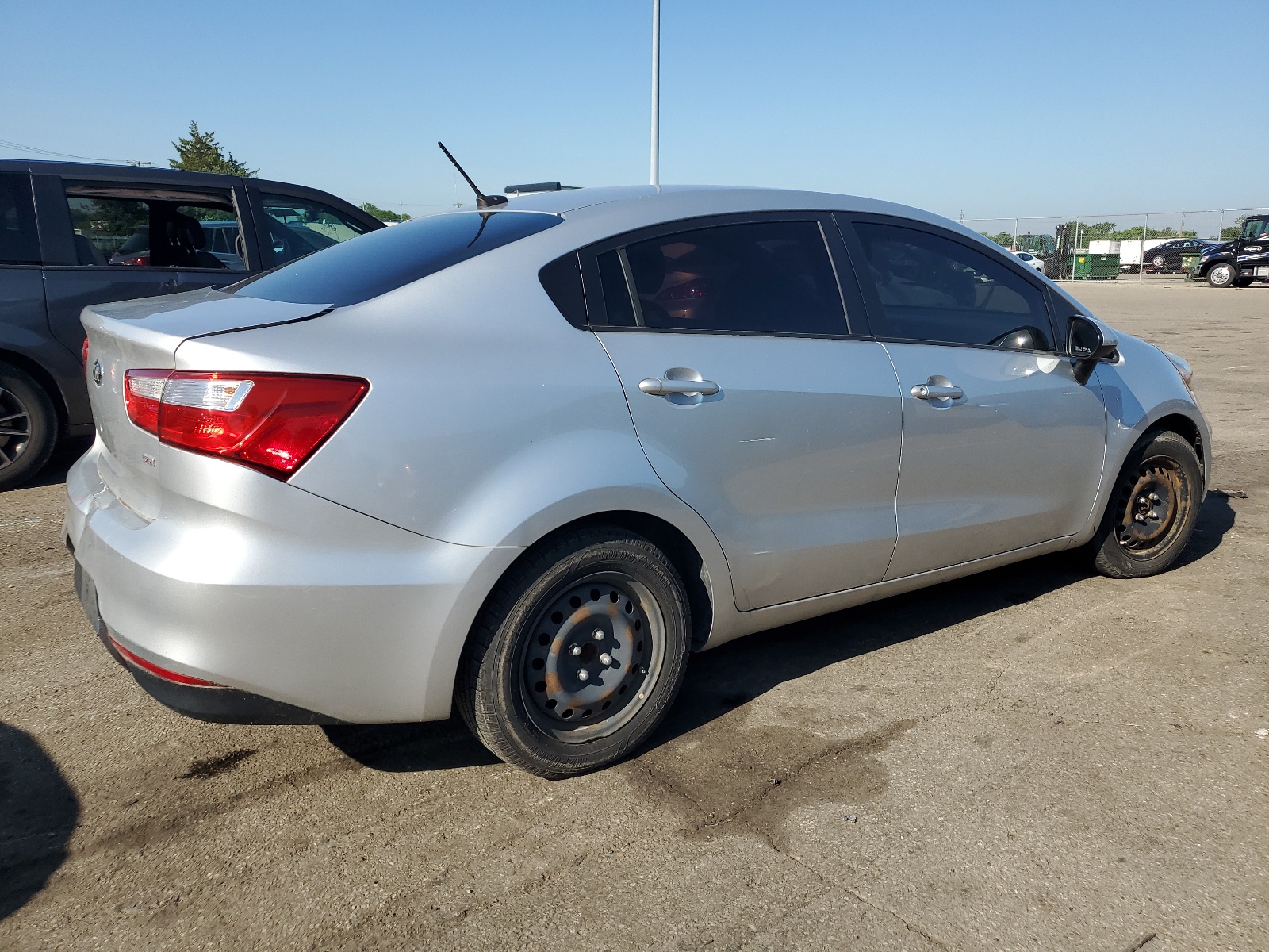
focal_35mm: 26
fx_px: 953
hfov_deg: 67.3
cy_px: 476
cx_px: 634
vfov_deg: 53.1
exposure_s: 1/3333
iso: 50
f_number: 1.5
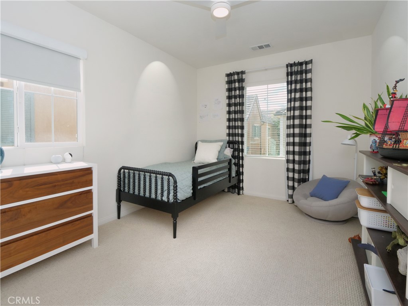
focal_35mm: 16
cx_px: 204
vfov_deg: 78.1
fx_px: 189
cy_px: 153
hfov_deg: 94.5
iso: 800
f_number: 8
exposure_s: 1/200
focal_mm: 8
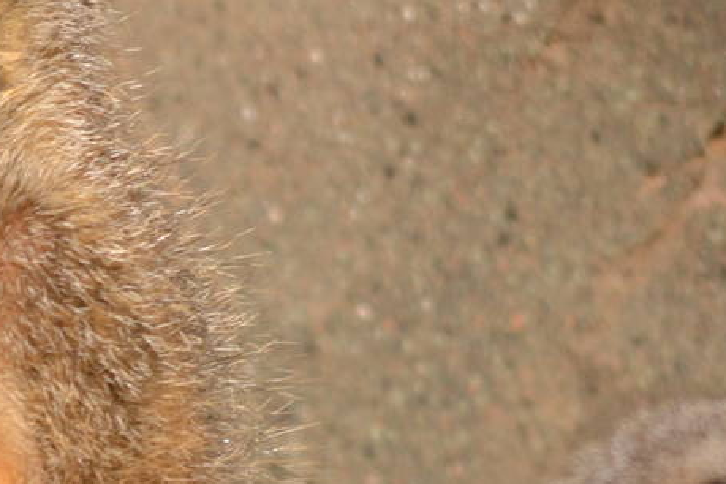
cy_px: 399
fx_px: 52772
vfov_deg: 0.5
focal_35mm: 2617
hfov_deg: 0.8
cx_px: -174
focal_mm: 500
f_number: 6.3
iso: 450
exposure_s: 1/500
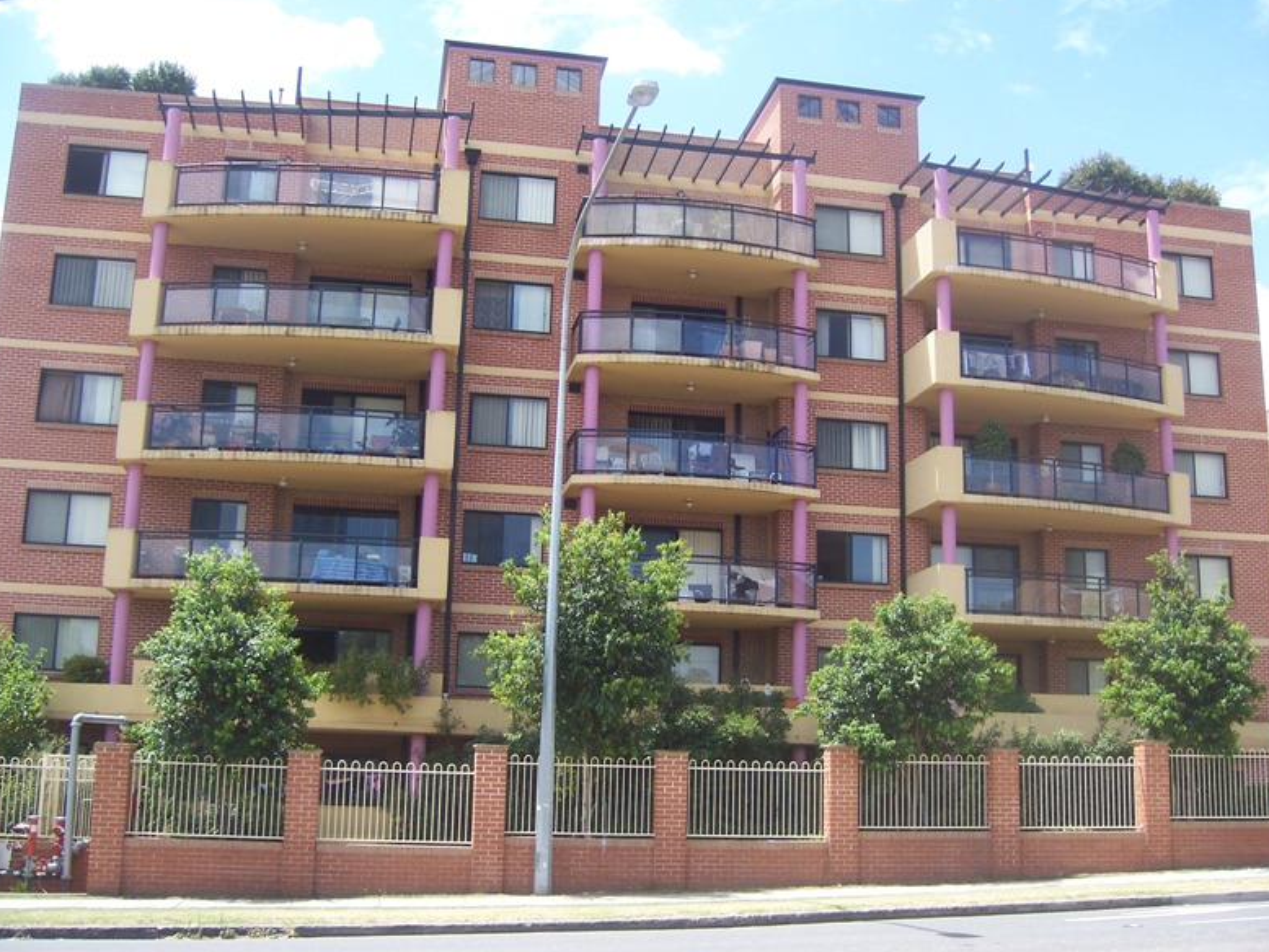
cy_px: 478
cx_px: 634
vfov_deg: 38.7
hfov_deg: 50.1
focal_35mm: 37
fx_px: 1357
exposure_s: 1/640
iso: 80
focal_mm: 6.2
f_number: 2.8
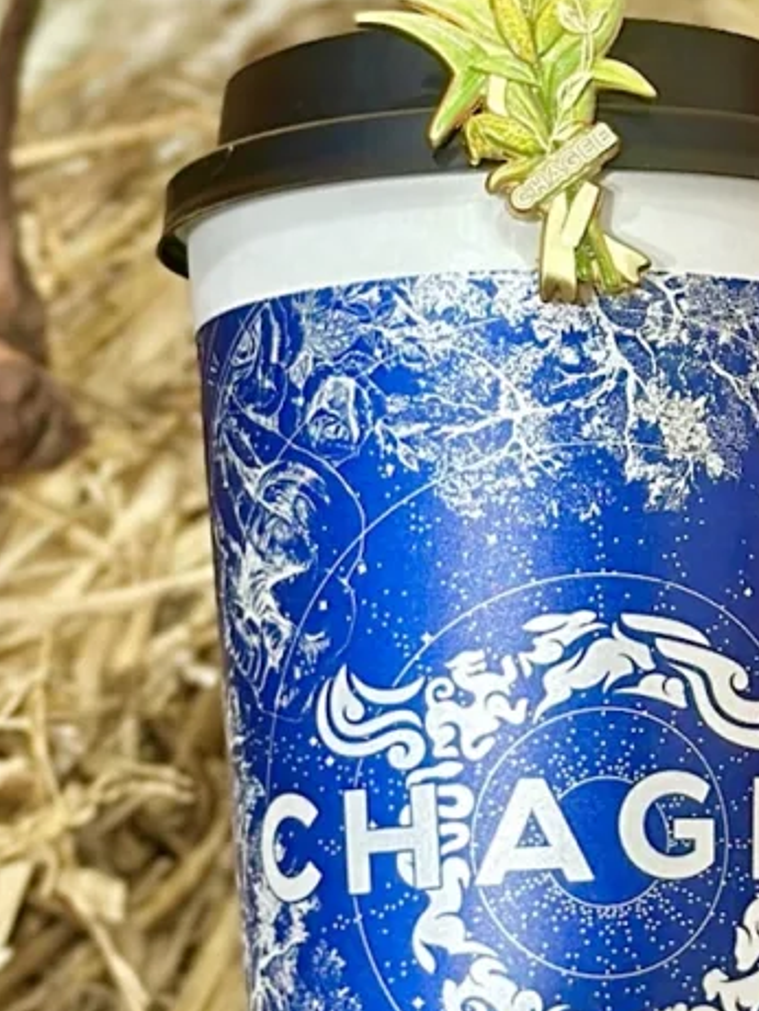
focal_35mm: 150
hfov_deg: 9.7
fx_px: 4383
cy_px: 395
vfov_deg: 13.2
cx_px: 921
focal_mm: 6.86
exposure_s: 1/50
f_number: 1.78
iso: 160
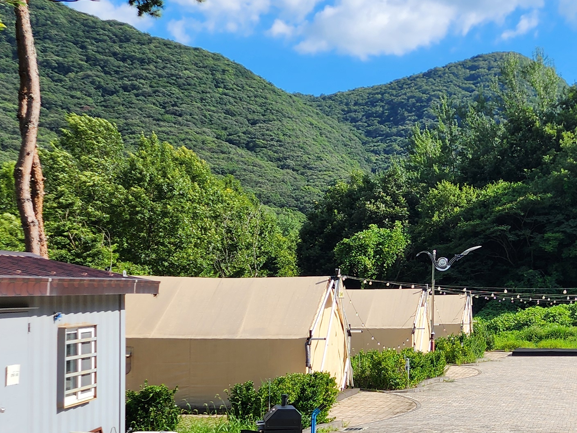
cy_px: 294
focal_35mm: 65
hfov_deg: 28.2
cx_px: 562
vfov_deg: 22.5
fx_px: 1084
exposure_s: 1/924
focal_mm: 6.4
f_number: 1.8
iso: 12
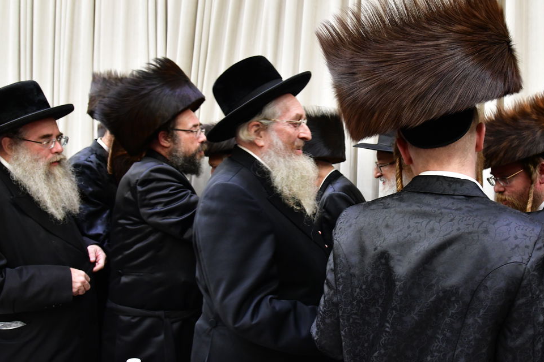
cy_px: 201
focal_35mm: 35
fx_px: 529
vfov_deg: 37.8
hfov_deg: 53.5
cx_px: 359
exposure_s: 1/100
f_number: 5.6
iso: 2500
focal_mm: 24
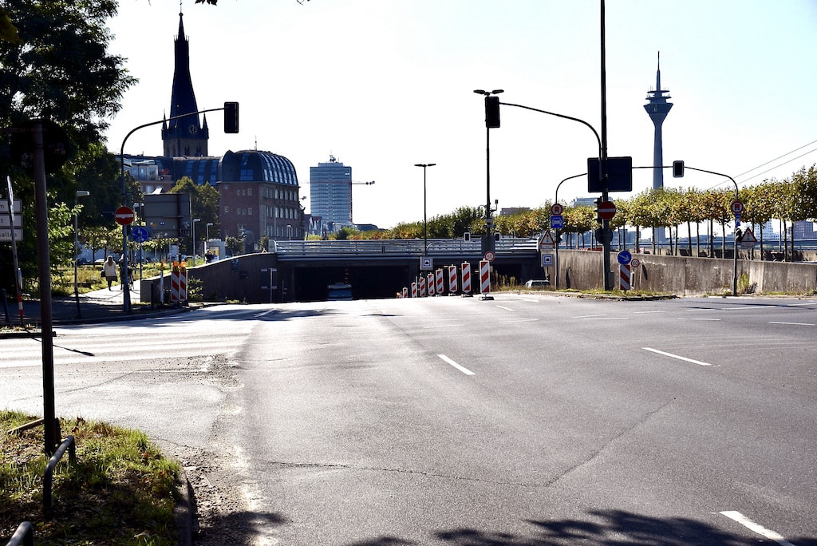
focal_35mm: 58
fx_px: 1317
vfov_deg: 23.4
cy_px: 273
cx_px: 408
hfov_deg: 34.5
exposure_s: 1/400
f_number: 10
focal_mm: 58
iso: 200
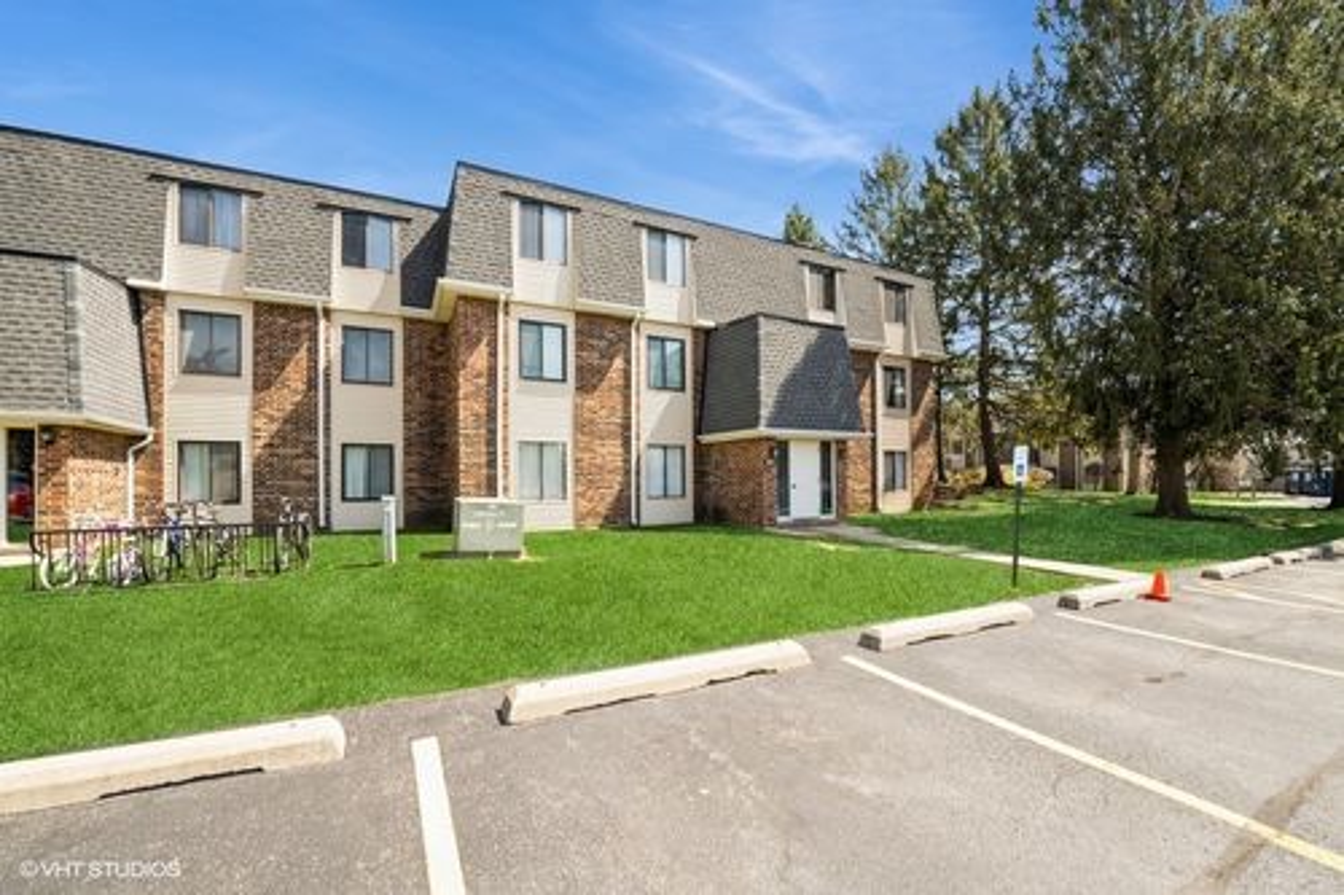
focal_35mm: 14
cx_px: 672
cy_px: 448
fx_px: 522
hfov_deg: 104.3
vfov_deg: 81.2
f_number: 8
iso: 200
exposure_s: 1/160
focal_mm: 14
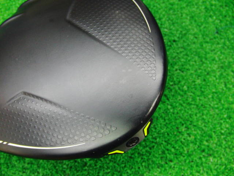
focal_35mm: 37
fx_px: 250
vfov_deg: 38.7
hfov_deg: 50.1
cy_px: 88
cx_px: 117
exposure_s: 1/20
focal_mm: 6.42
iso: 400
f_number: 3.6
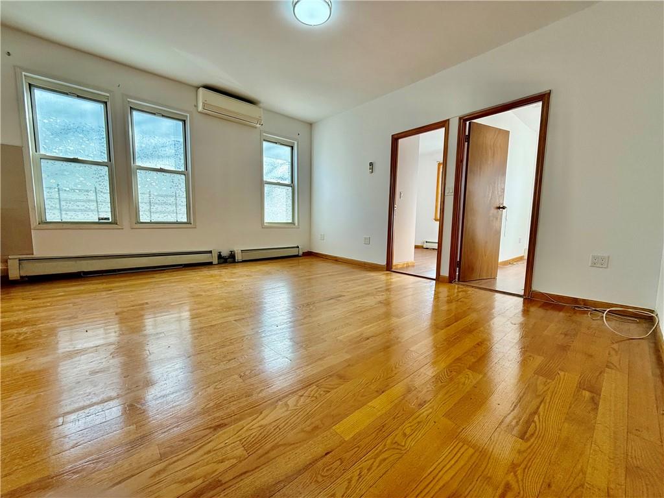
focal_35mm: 14
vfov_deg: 85.7
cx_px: 332
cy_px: 249
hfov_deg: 102.1
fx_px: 269
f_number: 2.2
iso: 64
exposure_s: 1/128
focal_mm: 2.22
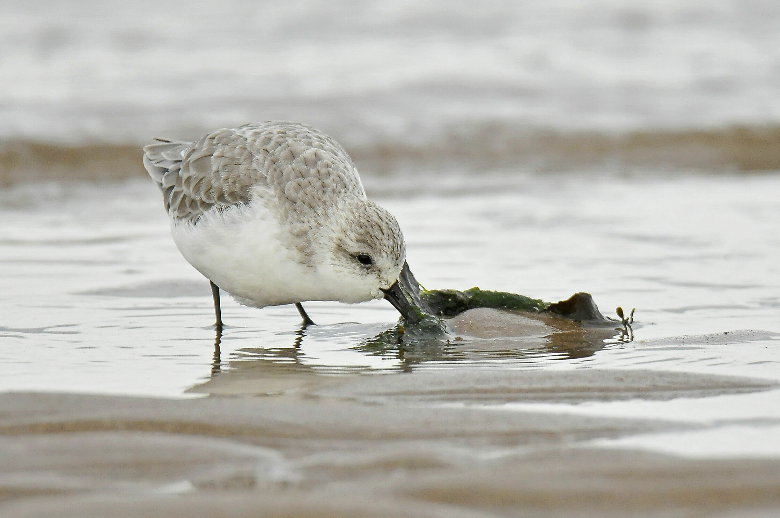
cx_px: 380
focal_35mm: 967
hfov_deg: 2.1
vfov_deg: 1.4
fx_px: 20927
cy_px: 250
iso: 800
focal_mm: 600
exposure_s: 1/500
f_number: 7.1
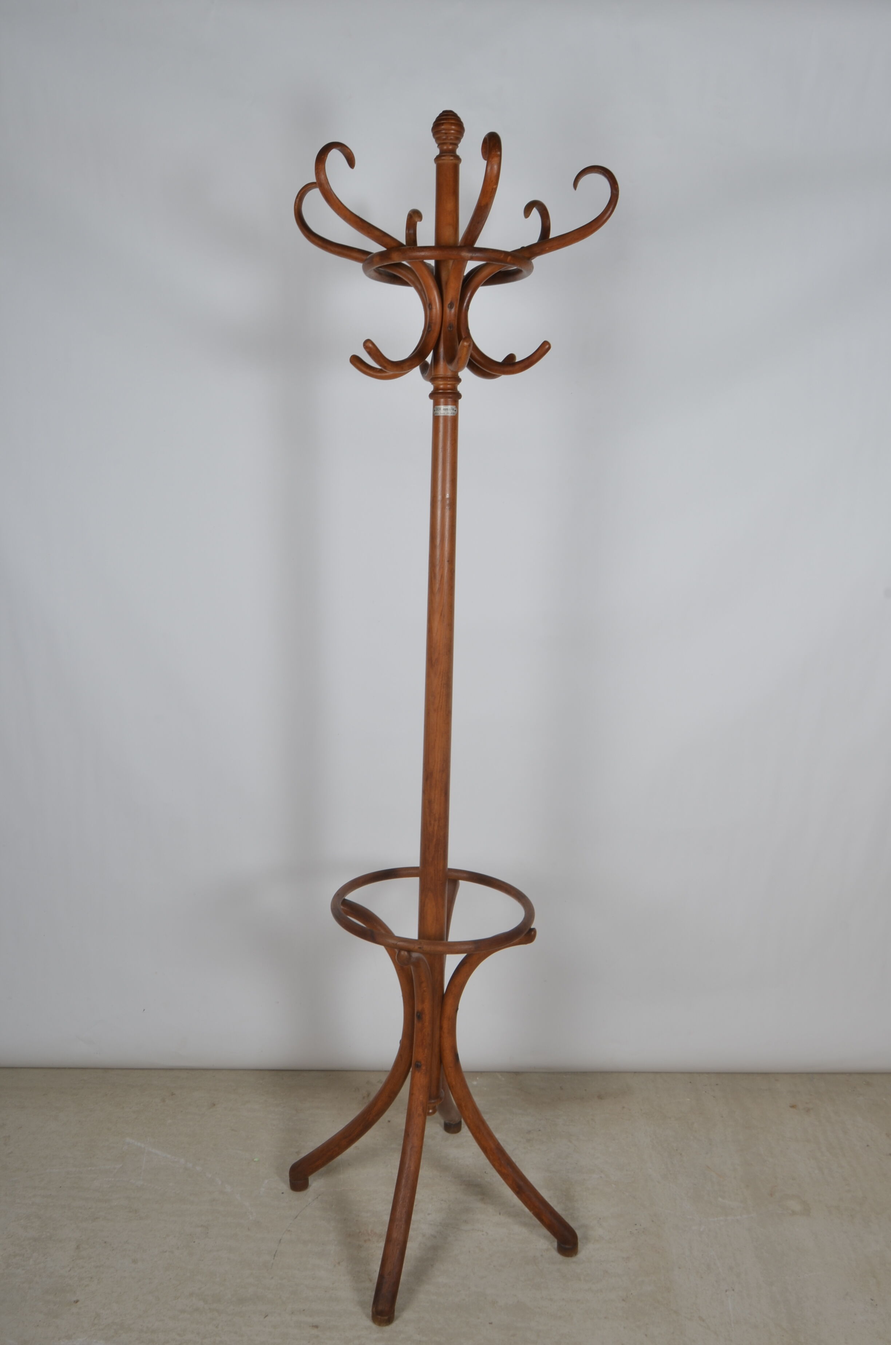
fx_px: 1063
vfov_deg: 64.7
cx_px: 446
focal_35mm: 28
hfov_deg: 45.5
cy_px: 672
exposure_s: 1/125
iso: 100
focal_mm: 19
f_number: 14
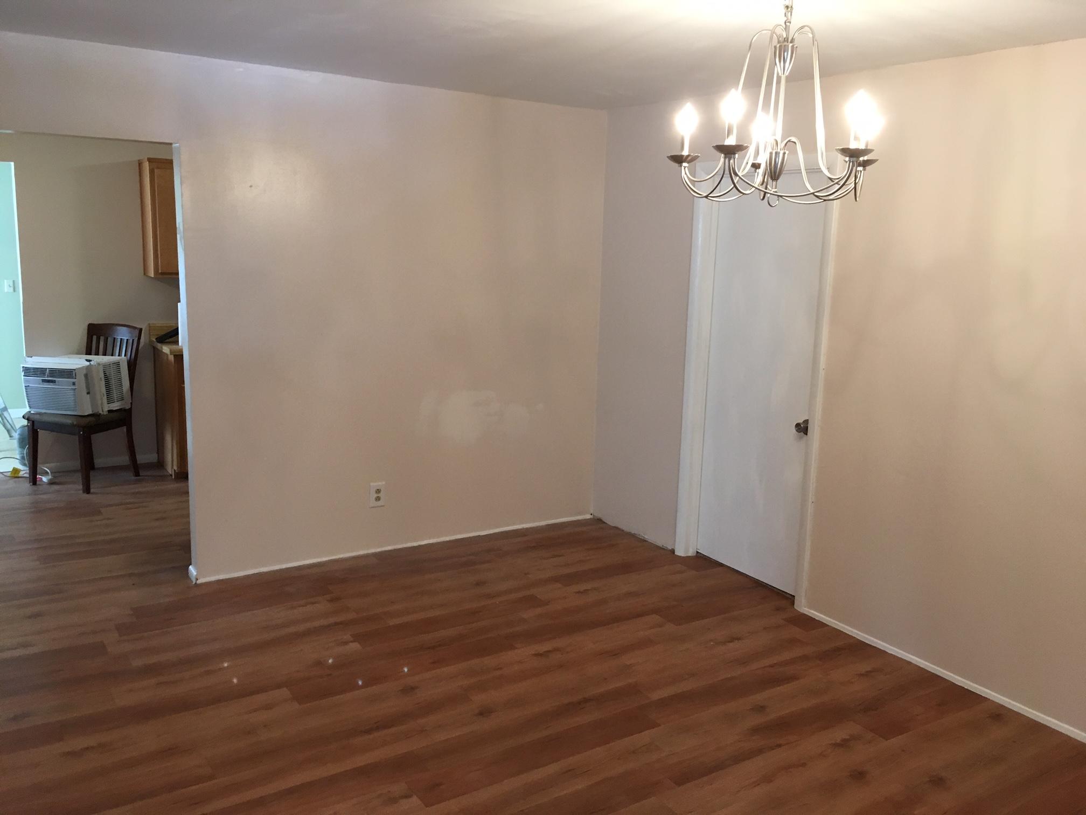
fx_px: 910
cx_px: 543
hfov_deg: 61.7
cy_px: 408
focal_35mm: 29
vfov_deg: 48.2
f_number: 2.2
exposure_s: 1/30
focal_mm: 4.15
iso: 100
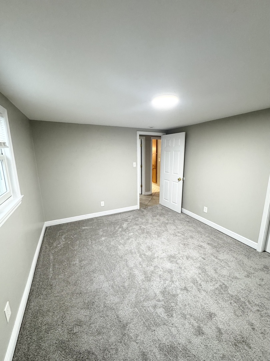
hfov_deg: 85.7
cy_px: 180
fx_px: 146
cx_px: 135
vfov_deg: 102.1
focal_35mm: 14
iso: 320
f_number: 2.2
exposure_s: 1/60
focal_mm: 2.22
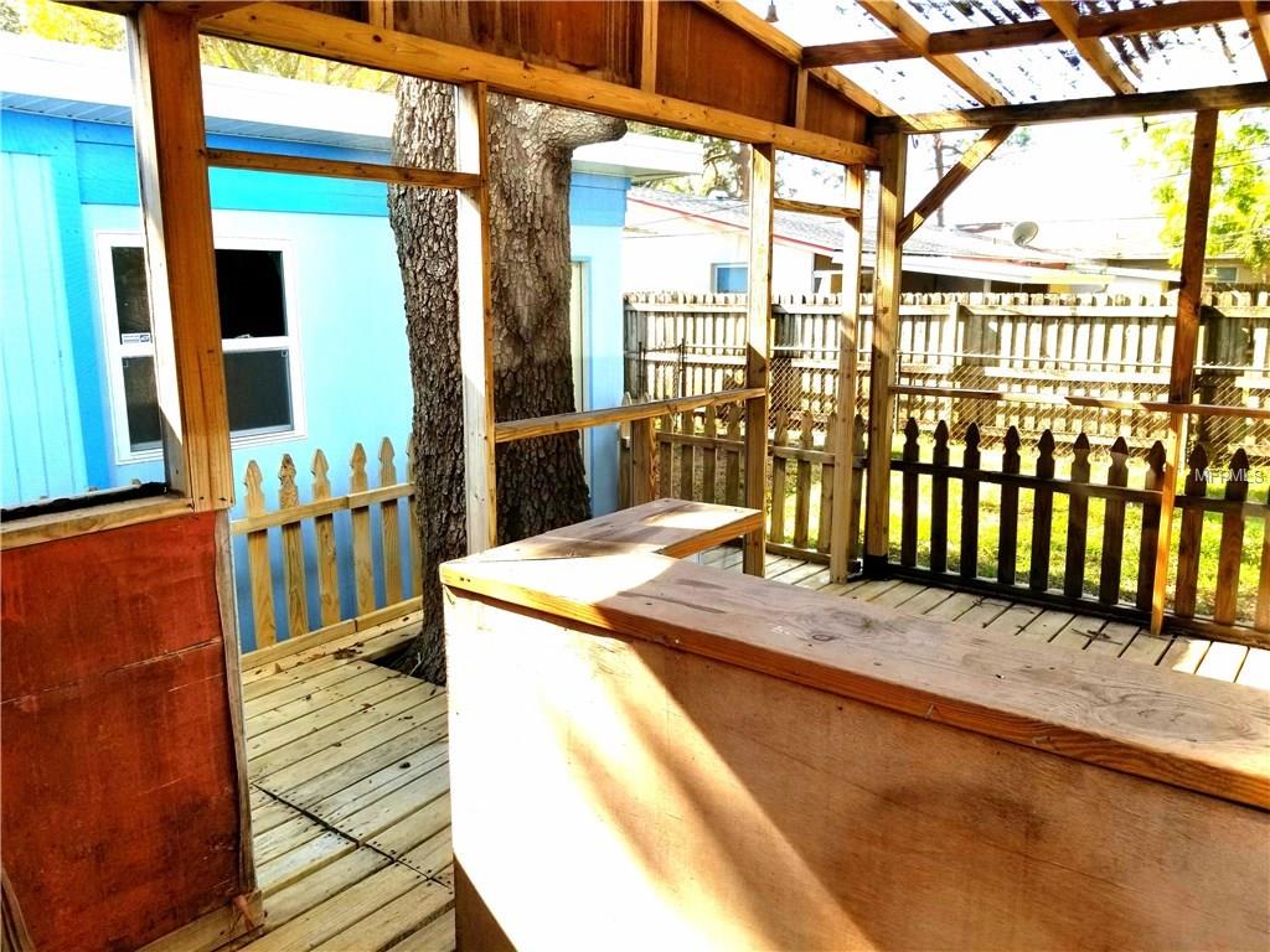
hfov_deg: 67.3
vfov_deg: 53.1
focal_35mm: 26
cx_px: 635
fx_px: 954
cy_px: 476
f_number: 1.7
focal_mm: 4.25
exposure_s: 1/406
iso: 50
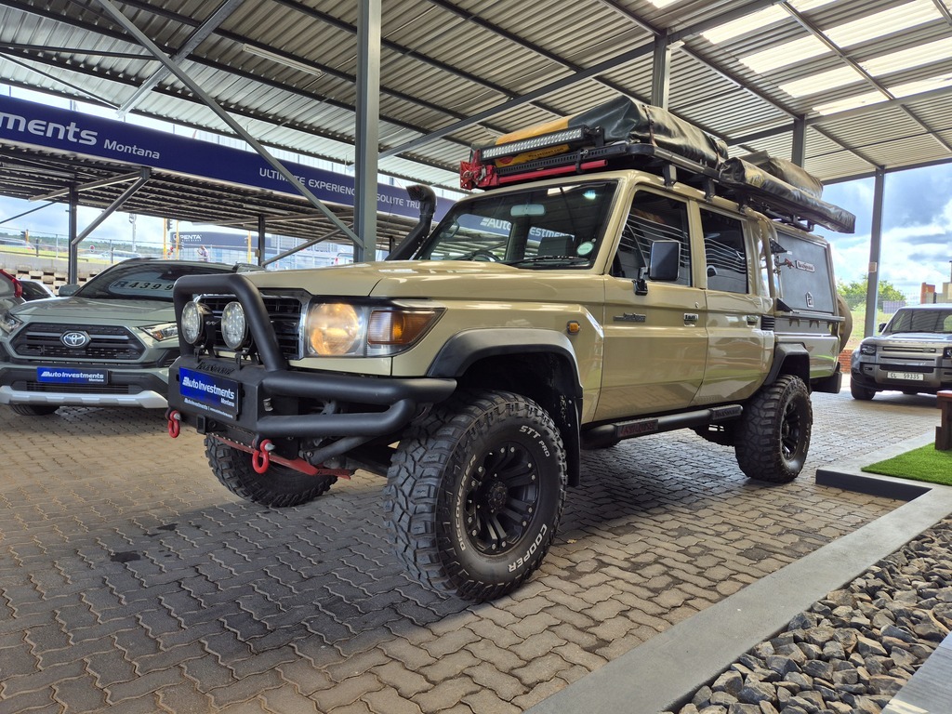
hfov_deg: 73.9
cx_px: 476
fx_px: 633
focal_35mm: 23
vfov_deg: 58.9
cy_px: 357
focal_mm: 5.4
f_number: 1.8
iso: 25
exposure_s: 1/311
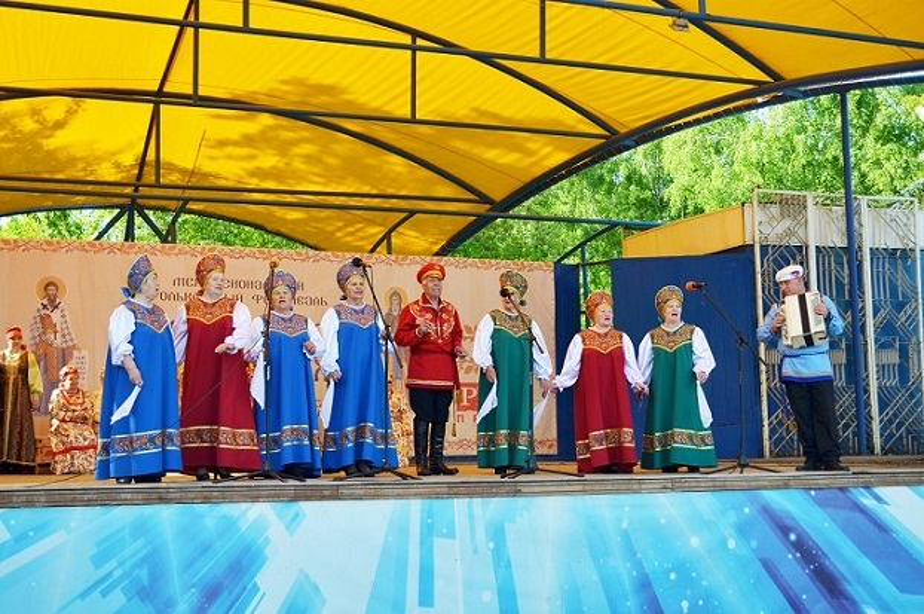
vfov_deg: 26.4
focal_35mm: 51
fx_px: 1307
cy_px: 307
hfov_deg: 38.9
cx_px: 462
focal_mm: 34
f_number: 5
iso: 100
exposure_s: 1/320
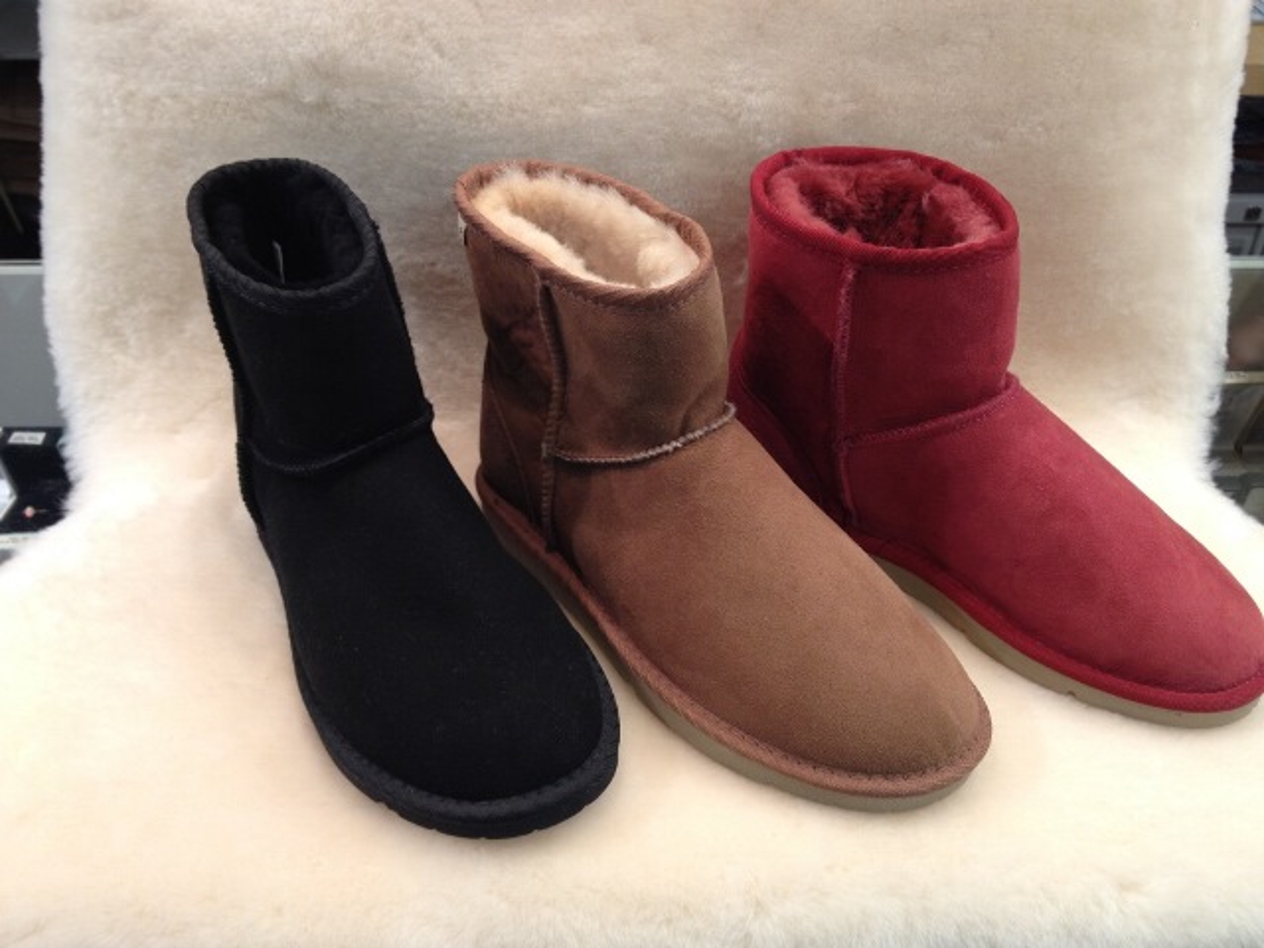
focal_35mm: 35
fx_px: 1278
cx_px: 632
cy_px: 474
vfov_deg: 40.7
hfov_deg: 52.6
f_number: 2.4
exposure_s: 1/25
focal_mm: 4.28
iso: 64
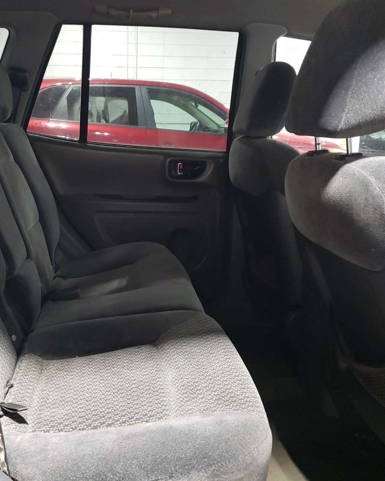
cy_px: 240
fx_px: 484
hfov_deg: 42.8
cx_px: 132
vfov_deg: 52.8
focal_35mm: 34
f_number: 1.5
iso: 271
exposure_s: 1/30
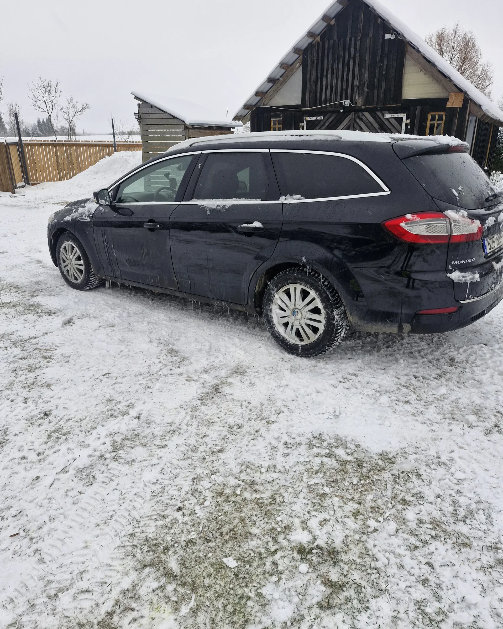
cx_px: 252
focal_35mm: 24
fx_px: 447
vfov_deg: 70.3
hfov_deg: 58.8
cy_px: 310
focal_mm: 5.54
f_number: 1.8
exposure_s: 1/180
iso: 50
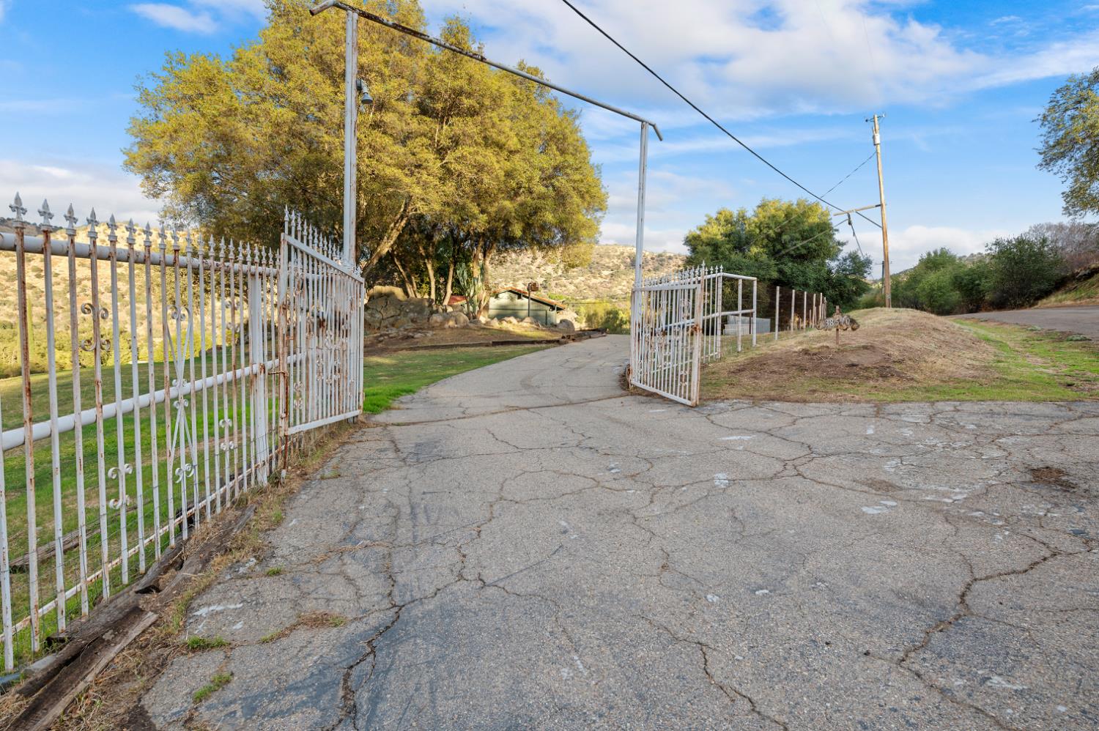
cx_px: 550
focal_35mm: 18
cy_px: 366
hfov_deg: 90.0
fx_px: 549
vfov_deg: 67.3
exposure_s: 1/125
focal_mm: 18
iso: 250
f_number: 9
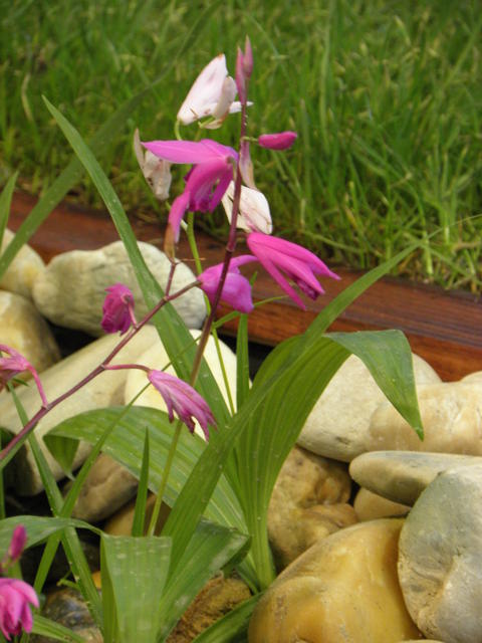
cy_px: 322
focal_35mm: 301
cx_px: 241
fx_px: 5588
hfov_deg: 4.9
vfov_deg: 6.6
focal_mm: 53.66
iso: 250
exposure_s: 1/8
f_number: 4.5
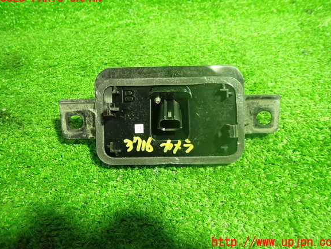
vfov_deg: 53.1
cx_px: 169
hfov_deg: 67.3
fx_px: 249
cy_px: 120
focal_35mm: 26
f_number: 2
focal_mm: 4.5
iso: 640
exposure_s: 1/30
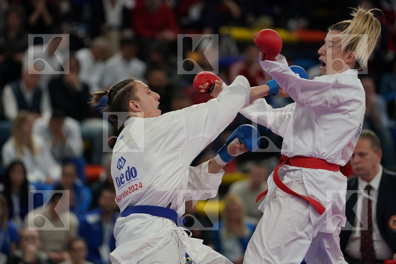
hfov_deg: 6.9
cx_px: 198
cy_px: 132
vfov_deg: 4.6
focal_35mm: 300
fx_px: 3300
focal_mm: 200
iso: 1600
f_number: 2.8
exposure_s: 1/1000
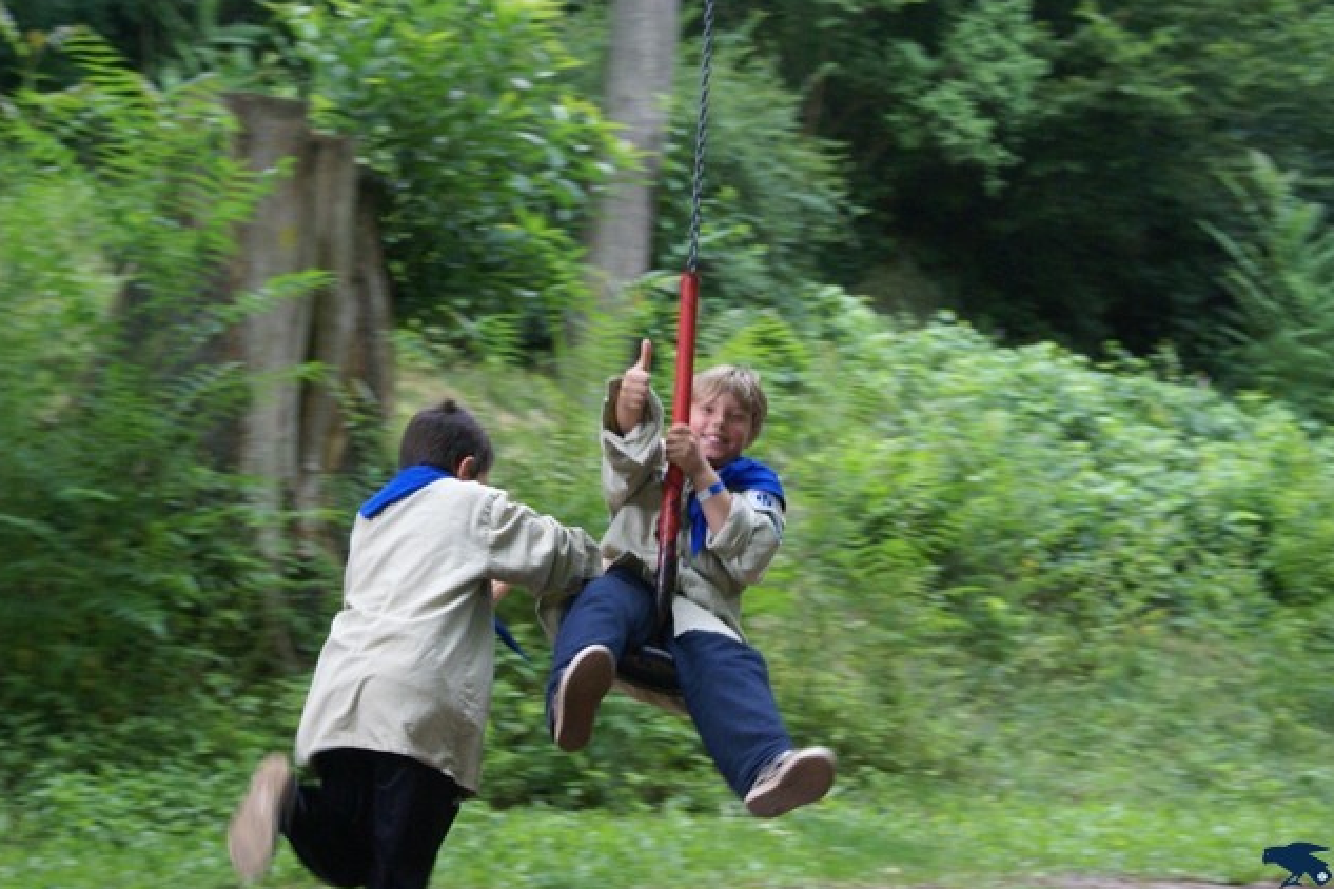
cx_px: 668
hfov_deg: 24.3
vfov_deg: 16.4
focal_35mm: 84
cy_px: 444
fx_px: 3094
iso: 800
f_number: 5.6
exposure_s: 1/60
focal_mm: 55
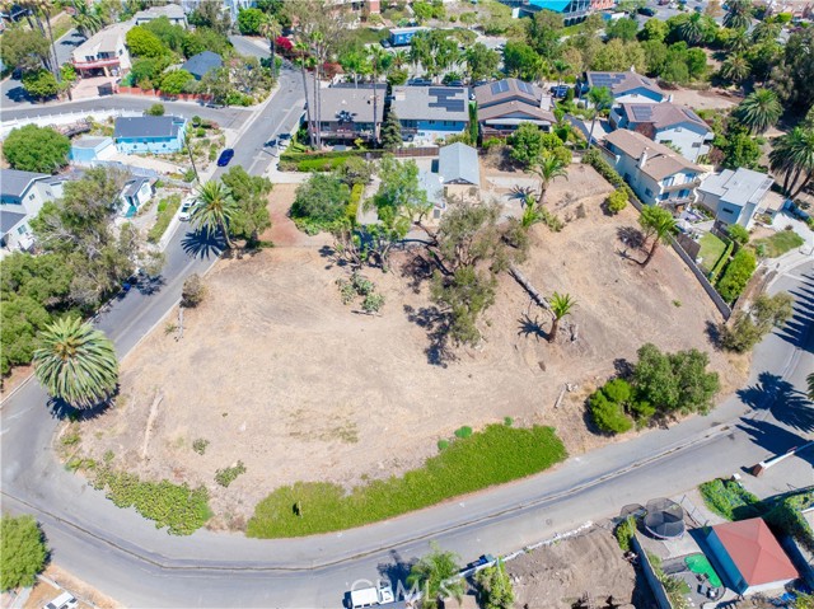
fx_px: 564
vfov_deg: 56.8
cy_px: 304
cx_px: 407
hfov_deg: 71.6
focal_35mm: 24
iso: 100
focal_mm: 12.29
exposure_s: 1/1250
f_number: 2.8
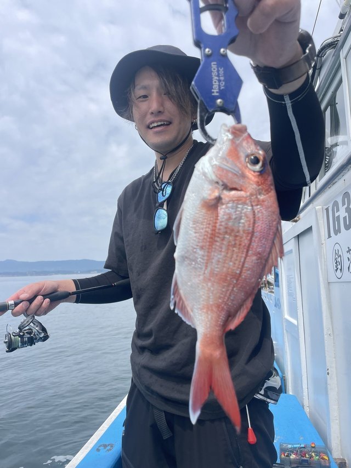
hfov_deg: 53.0
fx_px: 352
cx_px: 176
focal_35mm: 26
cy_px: 234
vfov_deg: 67.3
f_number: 1.6
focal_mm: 4.2
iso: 32
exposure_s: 1/3731
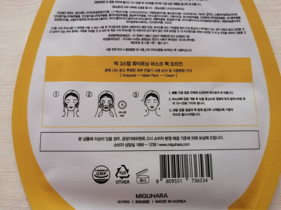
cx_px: 140
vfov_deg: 51.4
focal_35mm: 27
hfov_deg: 65.3
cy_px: 105
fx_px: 219
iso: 200
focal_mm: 3.62
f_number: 1.8
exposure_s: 1/33.3
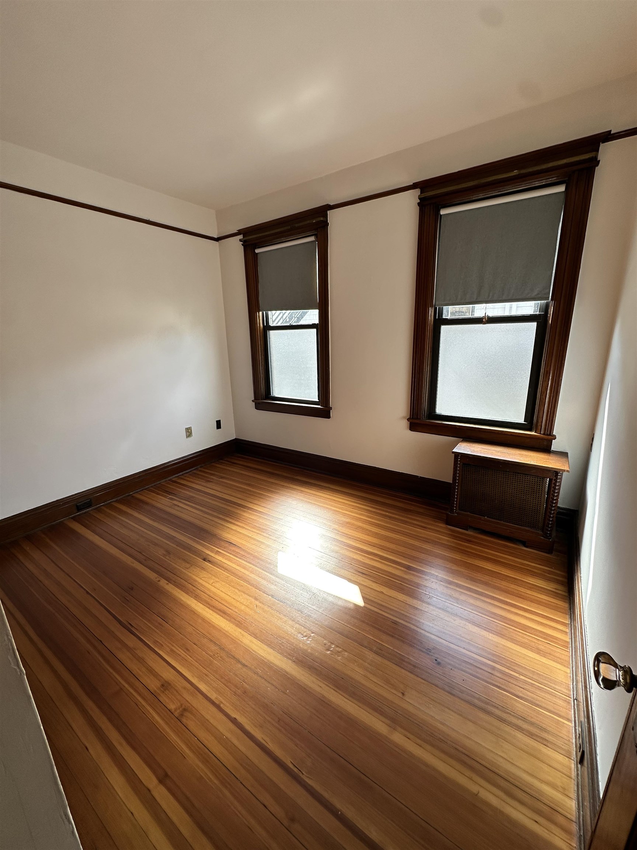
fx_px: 344
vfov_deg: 102.1
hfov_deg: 85.7
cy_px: 425
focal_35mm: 14
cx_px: 318
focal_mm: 2.22
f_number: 2.2
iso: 40
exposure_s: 1/144
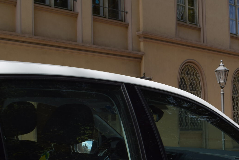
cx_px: 214
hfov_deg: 26.4
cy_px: 135
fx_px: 491
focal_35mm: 74
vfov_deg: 18.2
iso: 100
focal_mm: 20
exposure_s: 1/200
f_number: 8
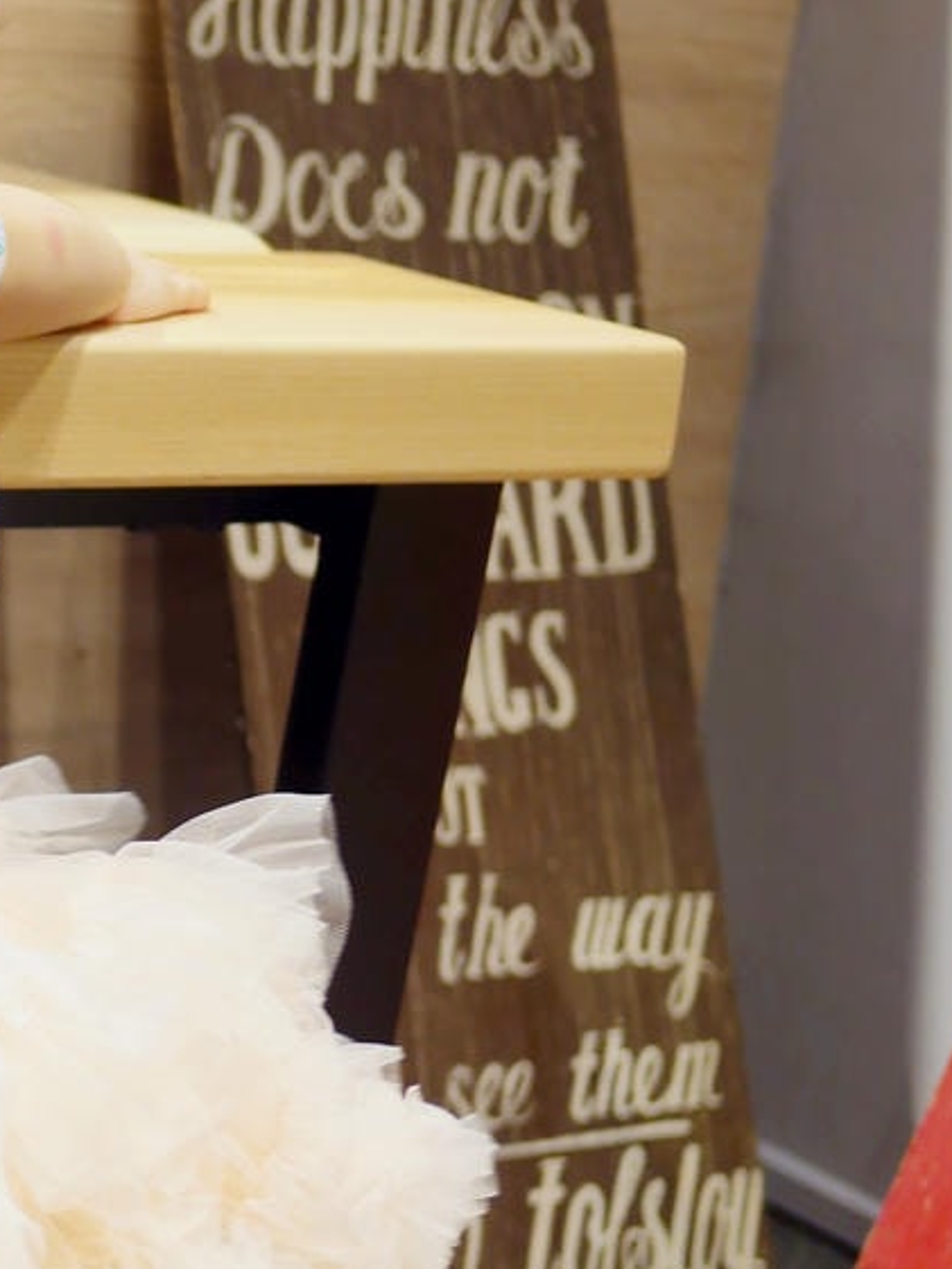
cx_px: -303
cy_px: 737
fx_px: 4179
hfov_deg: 12.6
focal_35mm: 114
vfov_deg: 17.3
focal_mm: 20
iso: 200
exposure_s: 1/60
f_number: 1.7
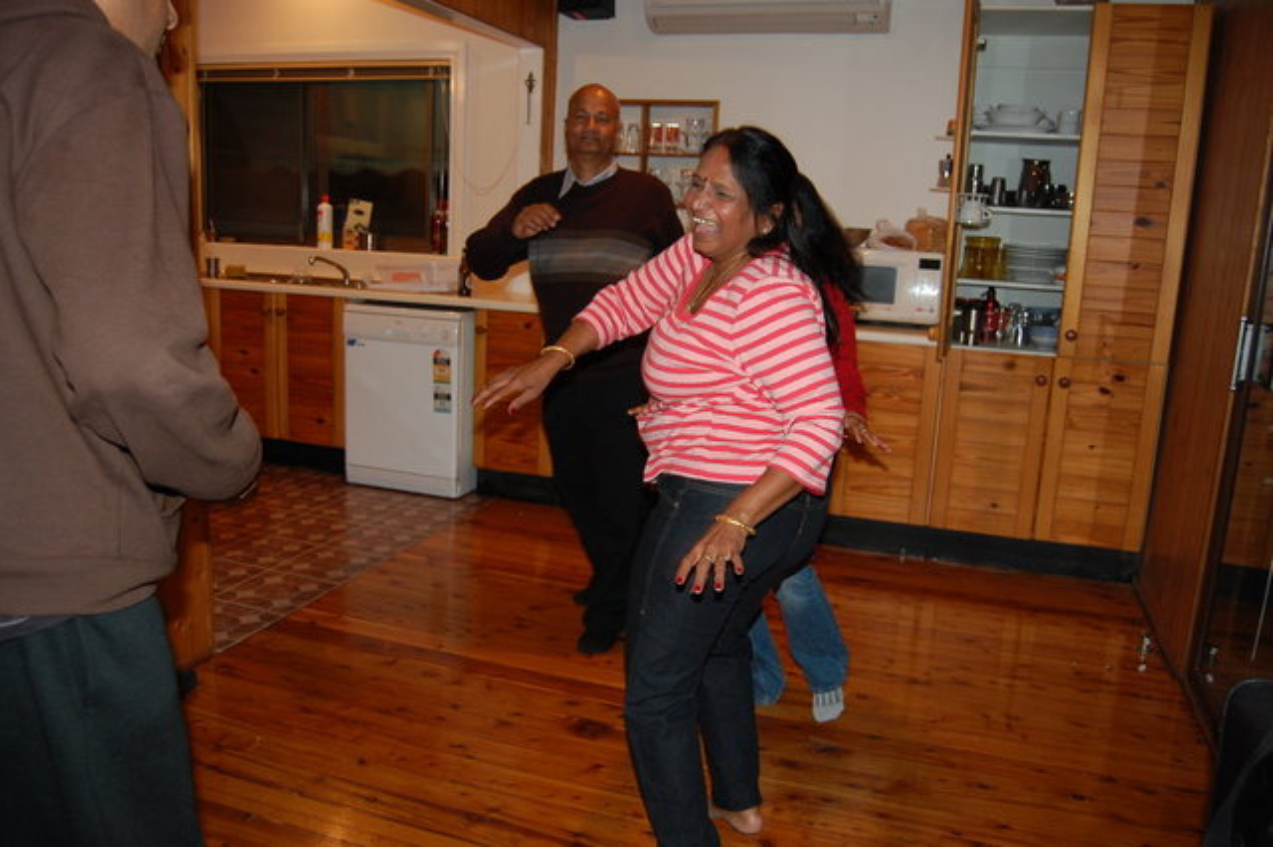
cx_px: 636
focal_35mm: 27
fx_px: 954
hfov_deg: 67.4
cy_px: 424
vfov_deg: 47.9
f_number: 4
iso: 400
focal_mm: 18
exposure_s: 1/60
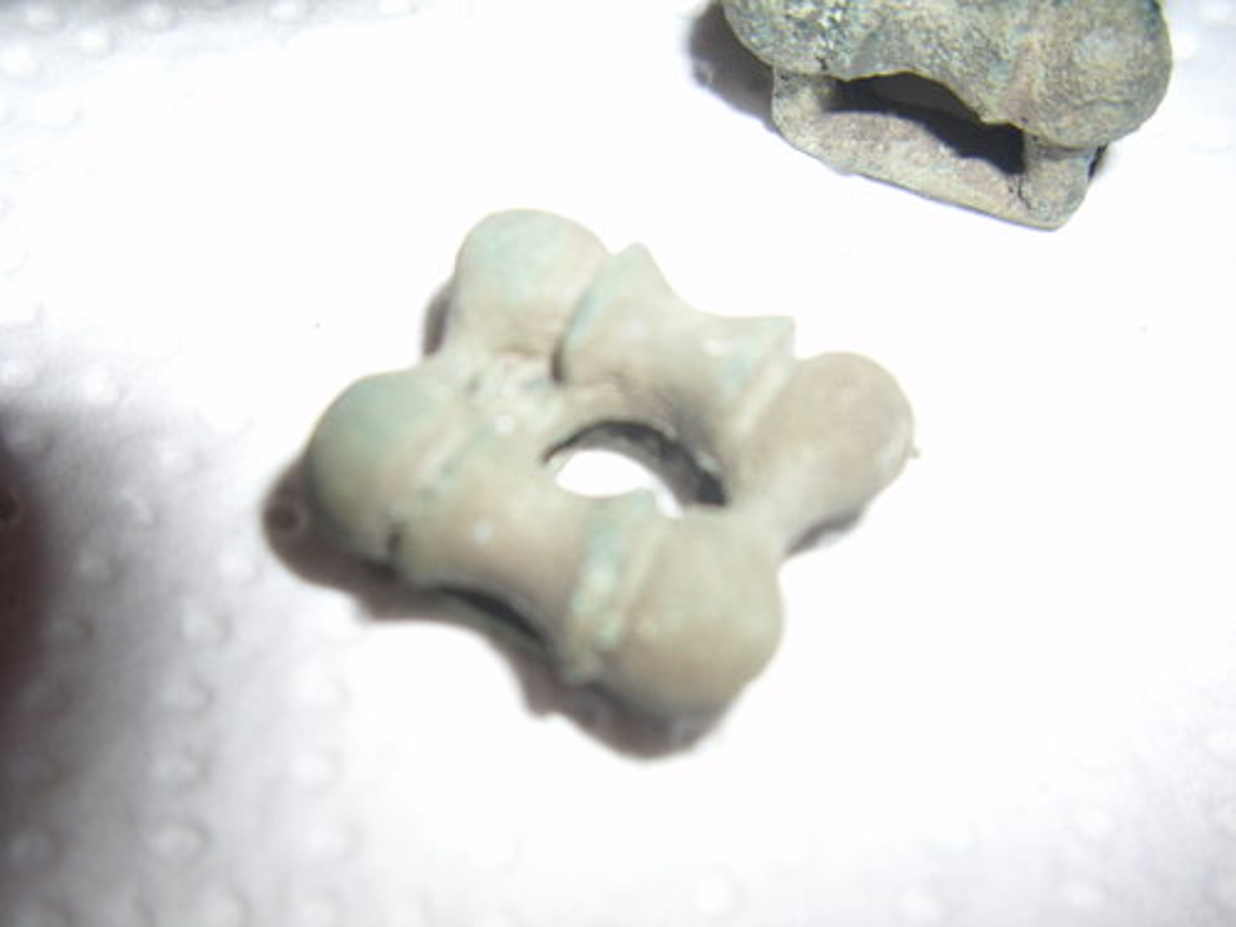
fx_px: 1107
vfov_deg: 45.4
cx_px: 618
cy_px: 464
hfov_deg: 58.4
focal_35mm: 31
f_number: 2.8
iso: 50
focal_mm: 6.2
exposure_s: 1/200
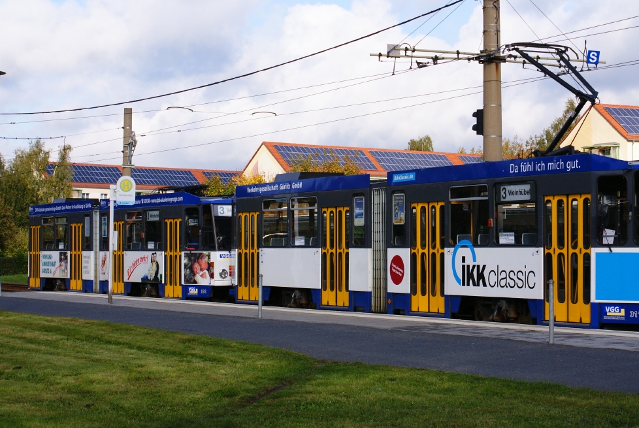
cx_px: 359
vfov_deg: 14.9
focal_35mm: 92
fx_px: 1635
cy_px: 231
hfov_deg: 22.1
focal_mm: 50
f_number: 9
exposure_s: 1/400
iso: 200
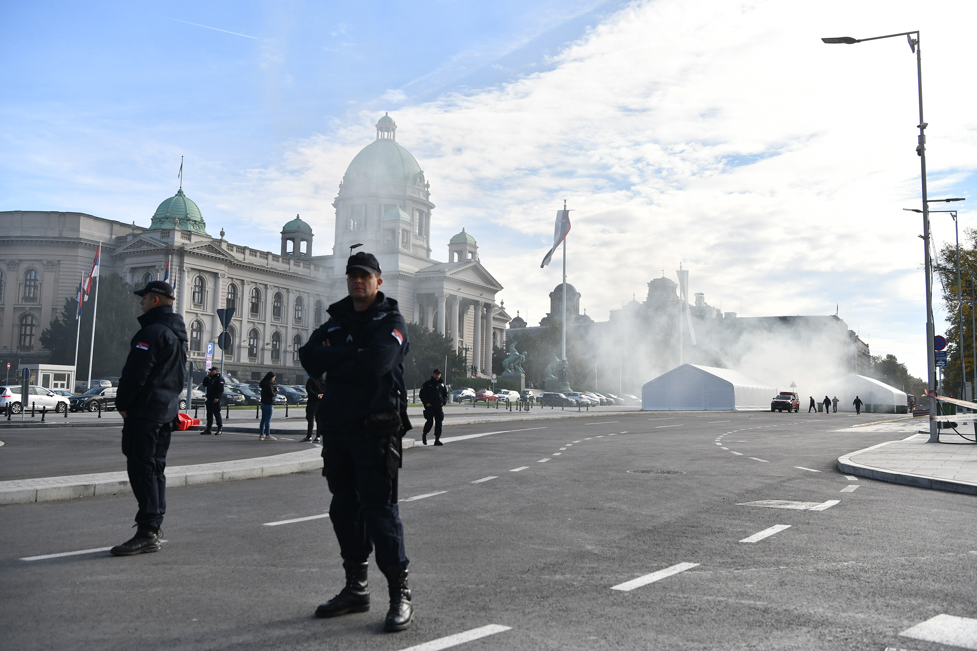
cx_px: 488
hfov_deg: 55.8
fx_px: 923
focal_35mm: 34
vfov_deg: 38.9
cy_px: 326
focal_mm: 34
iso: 800
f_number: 5
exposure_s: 1/6400
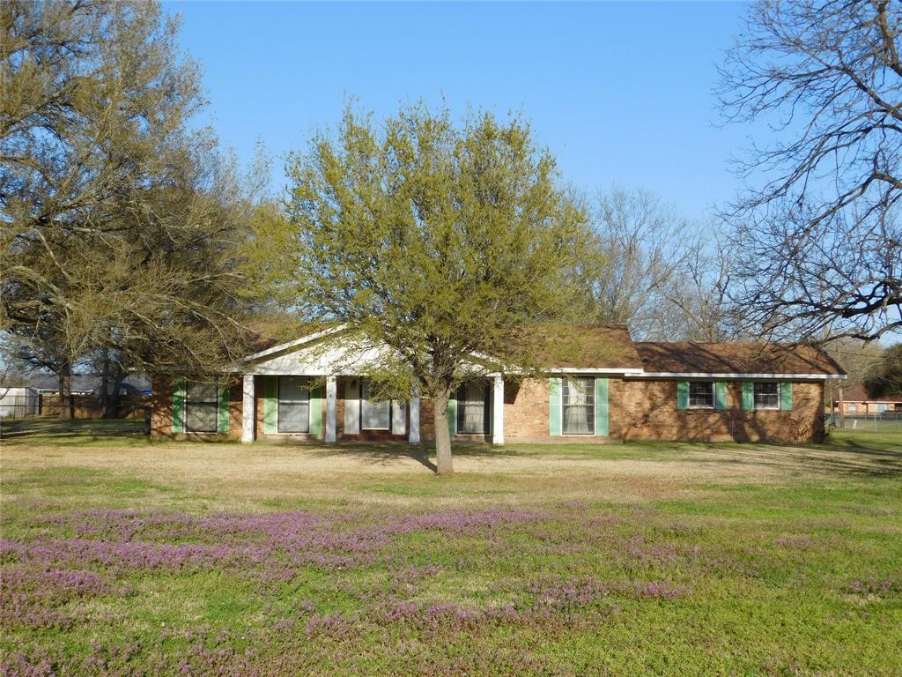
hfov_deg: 42.1
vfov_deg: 32.2
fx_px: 1173
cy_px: 338
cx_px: 451
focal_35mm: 45
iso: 125
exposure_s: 1/1000
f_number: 3.7
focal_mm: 8
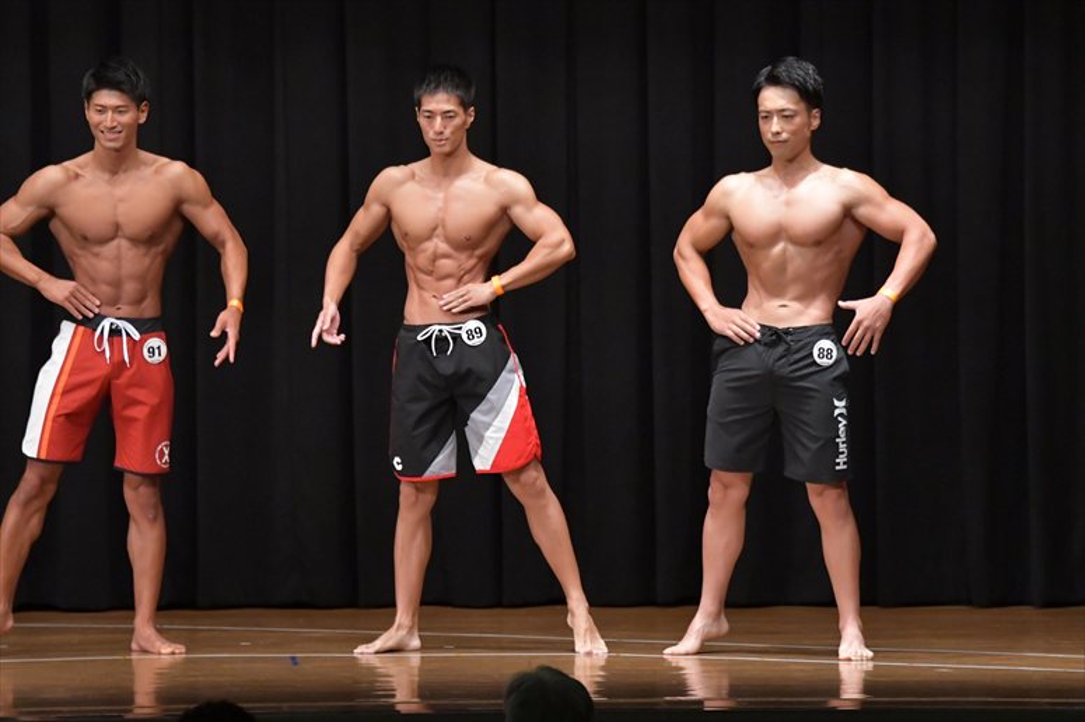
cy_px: 361
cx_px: 542
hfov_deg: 9.5
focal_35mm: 217
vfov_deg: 6.3
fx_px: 6537
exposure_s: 1/400
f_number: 5.6
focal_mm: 145
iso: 6400
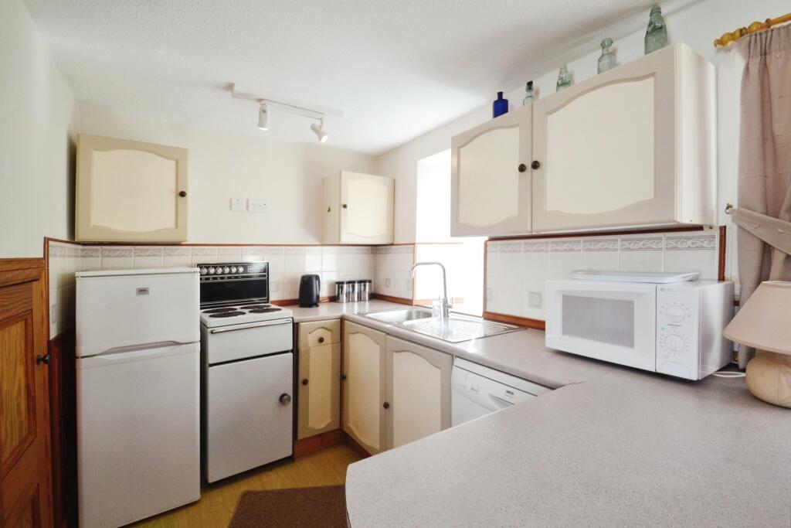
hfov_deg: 100.4
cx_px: 396
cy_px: 264
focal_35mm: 15
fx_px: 330
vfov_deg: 77.3
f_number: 9
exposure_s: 1/60
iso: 500
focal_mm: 10
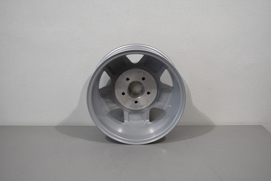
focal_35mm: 44
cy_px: 90
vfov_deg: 30.9
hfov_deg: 45.0
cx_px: 136
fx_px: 327
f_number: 5.6
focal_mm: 29
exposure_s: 1/125
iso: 400
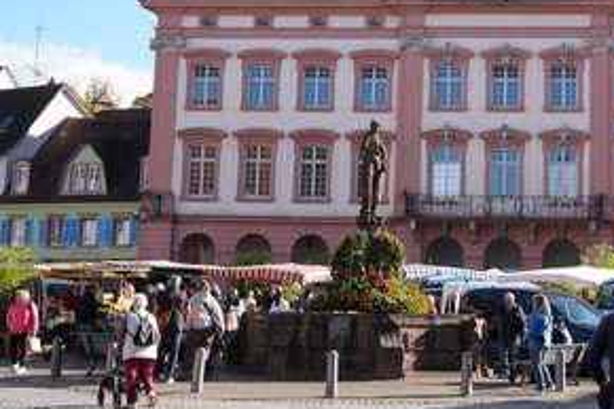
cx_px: 467
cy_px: 144
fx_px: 1164
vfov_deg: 19.9
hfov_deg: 29.1
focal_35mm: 68
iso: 100
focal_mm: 26.1
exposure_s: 1/200
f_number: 6.3
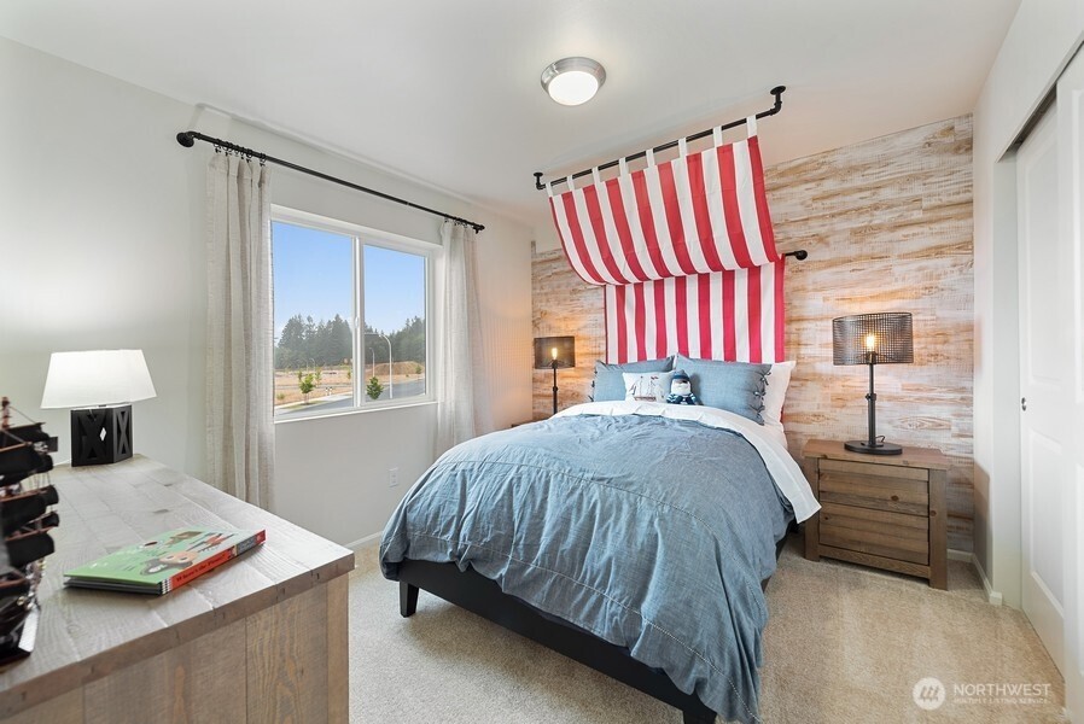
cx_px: 542
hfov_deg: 104.2
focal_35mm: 14
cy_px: 362
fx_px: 422
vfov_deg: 81.3
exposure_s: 1/1.67
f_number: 8
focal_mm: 14
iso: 200
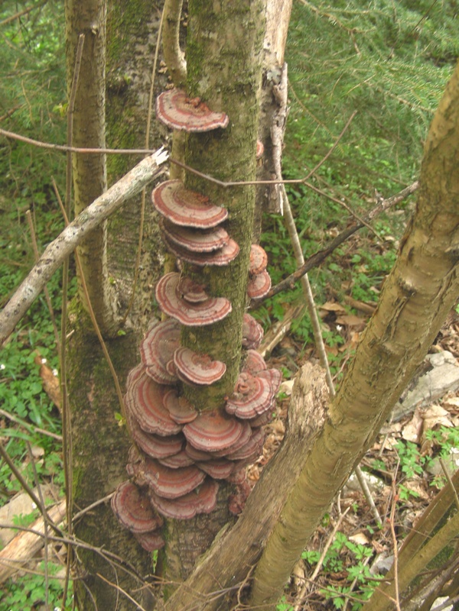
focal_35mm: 38
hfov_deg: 37.7
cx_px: 230
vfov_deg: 49.0
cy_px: 306
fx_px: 672
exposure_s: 1/30.4
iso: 70
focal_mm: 6.3
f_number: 3.5
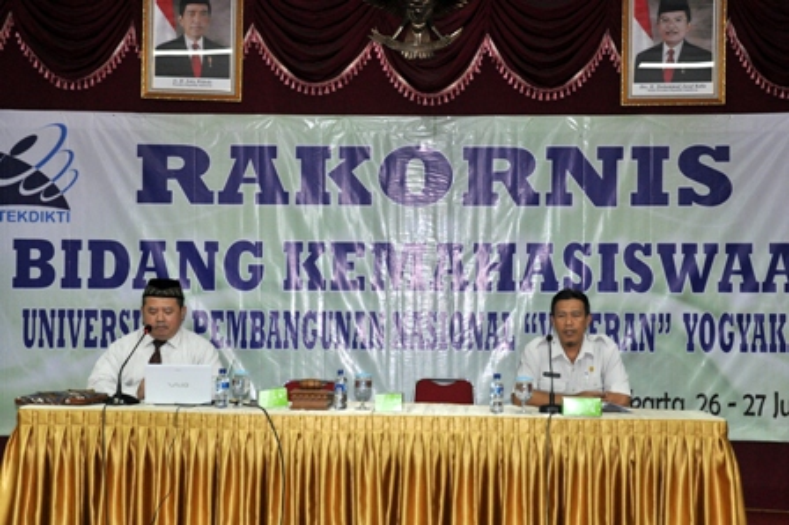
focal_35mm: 63
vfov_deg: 21.5
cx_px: 394
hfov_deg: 31.9
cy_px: 262
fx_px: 1380
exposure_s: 1/60
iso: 1000
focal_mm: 42
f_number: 4.8
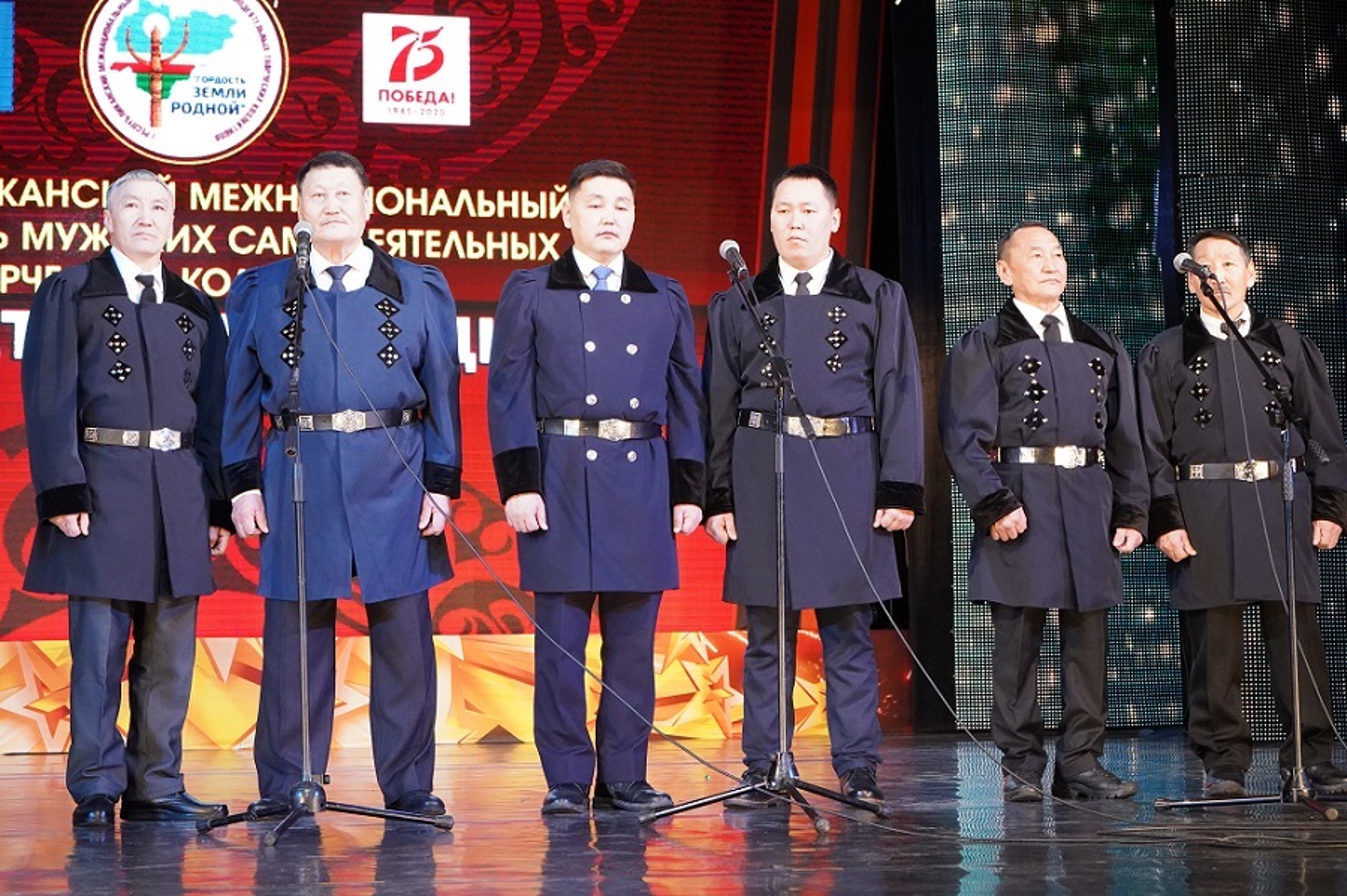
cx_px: 674
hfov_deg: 30.5
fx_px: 2468
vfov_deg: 20.6
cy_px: 448
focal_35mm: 66
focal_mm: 66
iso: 10000
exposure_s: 1/250
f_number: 9
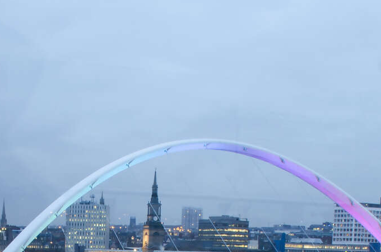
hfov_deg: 20.6
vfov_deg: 13.0
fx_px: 1041
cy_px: 384
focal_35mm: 99
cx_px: 95
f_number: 13
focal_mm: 21
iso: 100
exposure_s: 6
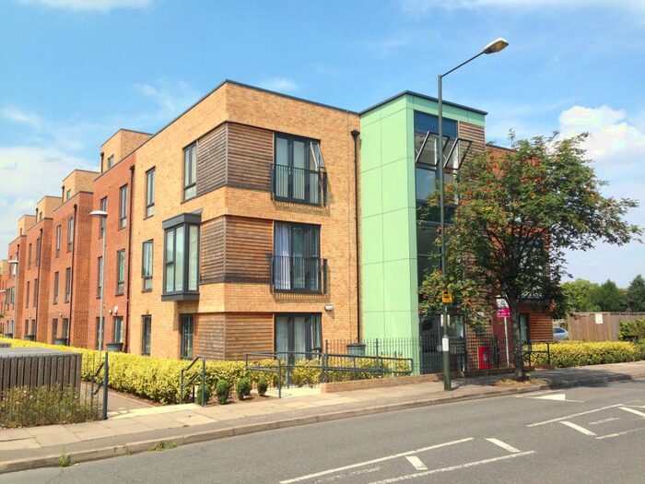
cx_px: 322
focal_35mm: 33
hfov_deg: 55.4
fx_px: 615
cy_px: 242
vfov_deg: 42.9
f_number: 2.4
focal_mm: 4.12
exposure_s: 1/1290
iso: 50
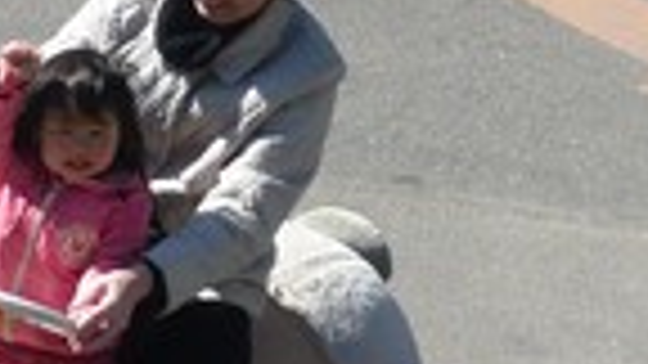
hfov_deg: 5.8
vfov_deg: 3.2
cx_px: -68
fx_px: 6426
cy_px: 301
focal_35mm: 374
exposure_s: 1/400
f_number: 5
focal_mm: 13
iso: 100
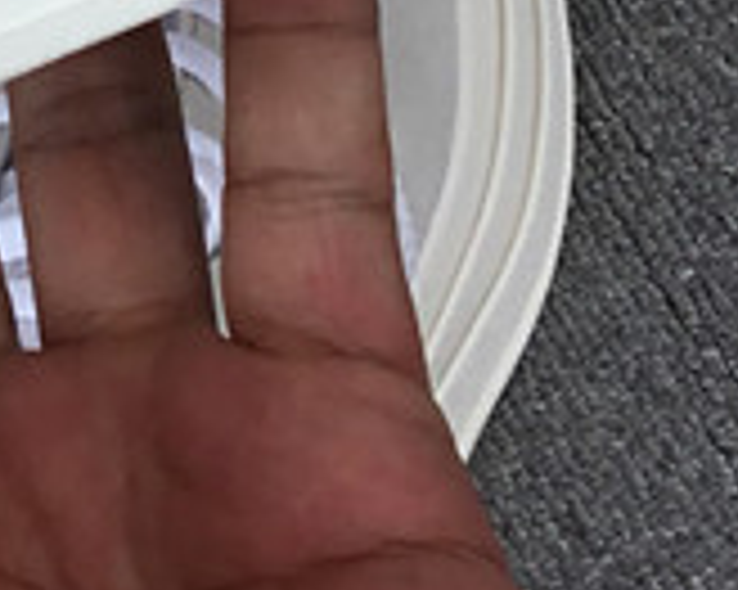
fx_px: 3624
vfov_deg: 8.8
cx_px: -234
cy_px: -547
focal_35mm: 166
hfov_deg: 11.3
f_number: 2.4
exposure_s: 1/506
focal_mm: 3.3
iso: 25
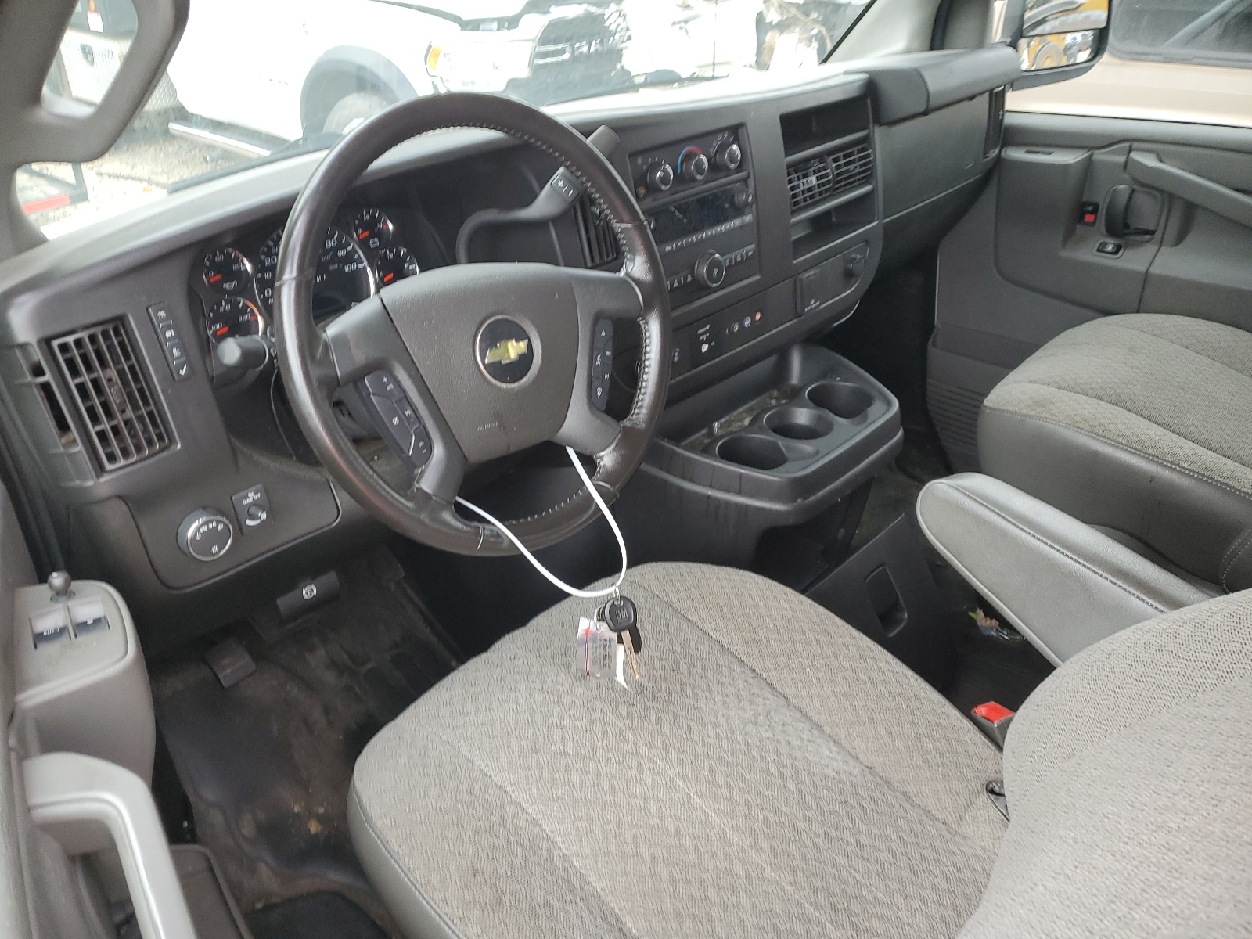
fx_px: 940
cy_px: 470
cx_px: 626
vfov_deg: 53.1
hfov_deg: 67.3
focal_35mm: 26
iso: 71
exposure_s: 1/120
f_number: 1.5
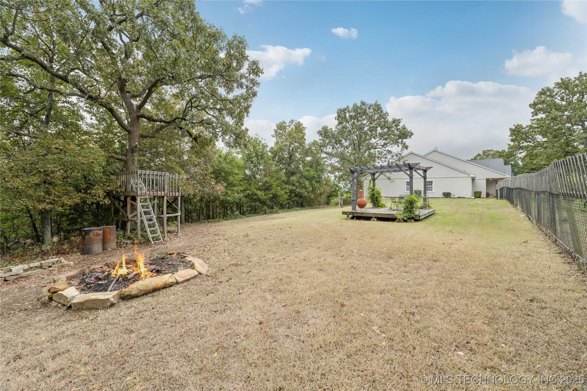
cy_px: 196
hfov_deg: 104.3
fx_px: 228
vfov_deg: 81.2
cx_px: 294
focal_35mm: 14
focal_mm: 14
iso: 640
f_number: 13
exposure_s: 1/250
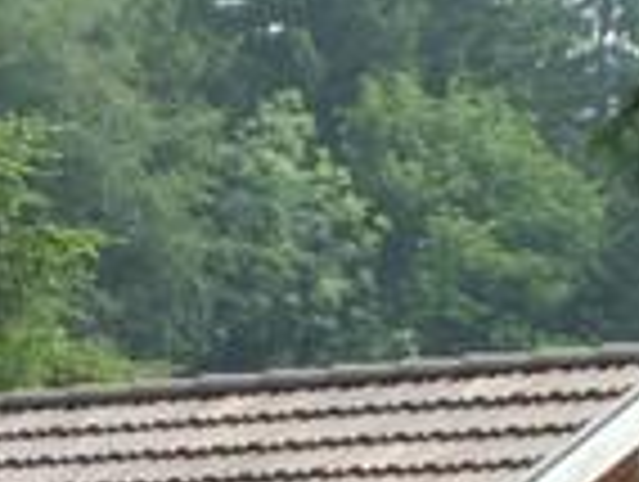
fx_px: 6990
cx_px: -45
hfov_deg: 5.2
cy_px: 680
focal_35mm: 378
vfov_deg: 3.9
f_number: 4.5
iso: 50
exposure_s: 1/80
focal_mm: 13.98
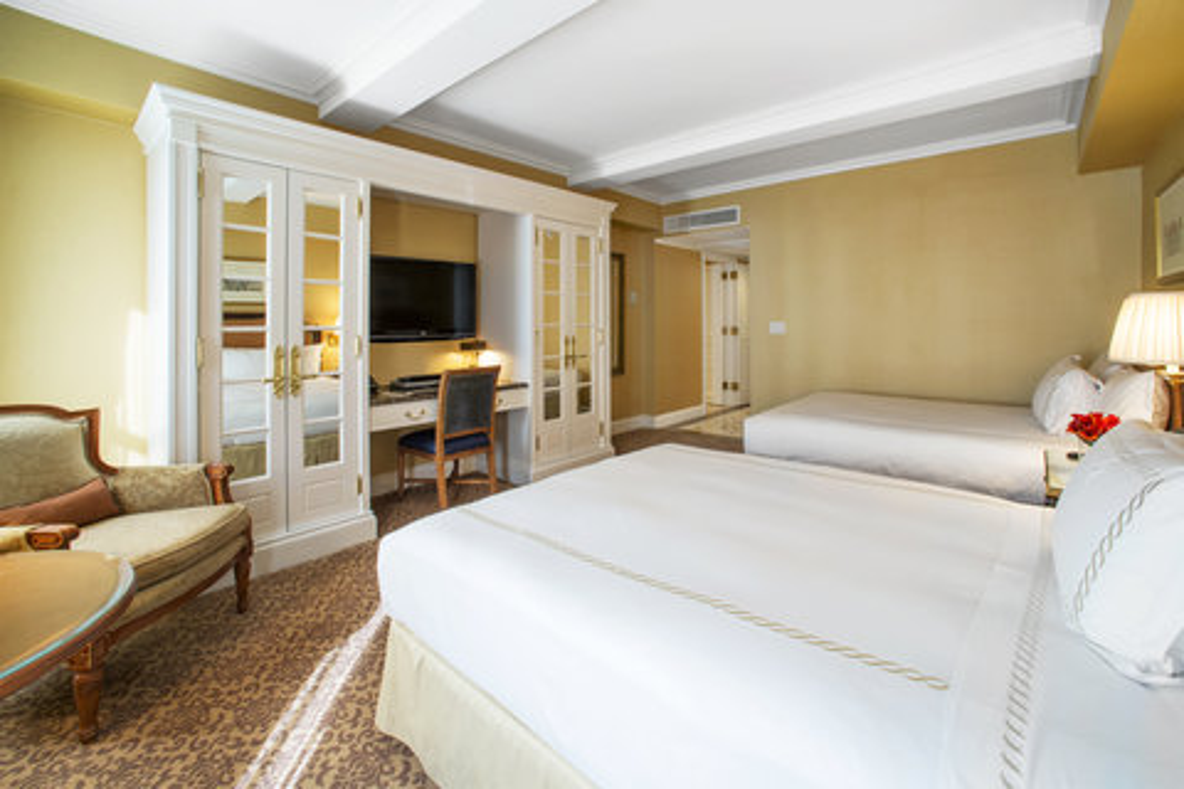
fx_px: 460
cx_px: 592
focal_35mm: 14
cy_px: 394
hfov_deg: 104.3
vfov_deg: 81.2
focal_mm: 14
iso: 80
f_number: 22
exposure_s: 2
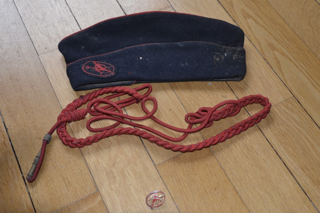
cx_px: 160
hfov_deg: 67.4
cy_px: 106
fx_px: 240
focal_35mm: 27
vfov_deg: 47.9
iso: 720
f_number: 3.5
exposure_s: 1/60
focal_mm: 18
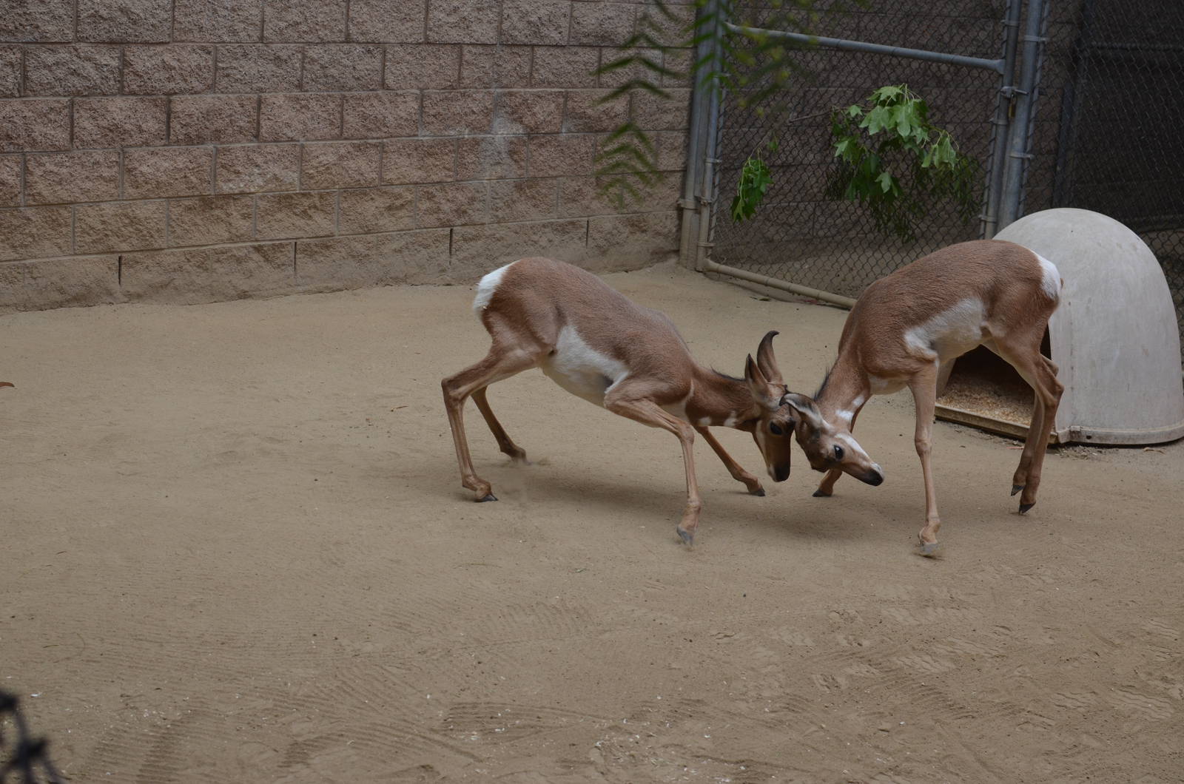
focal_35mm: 52
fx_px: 1723
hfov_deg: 37.9
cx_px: 592
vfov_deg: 25.6
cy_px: 392
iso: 400
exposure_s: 1/1000
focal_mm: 35
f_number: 4
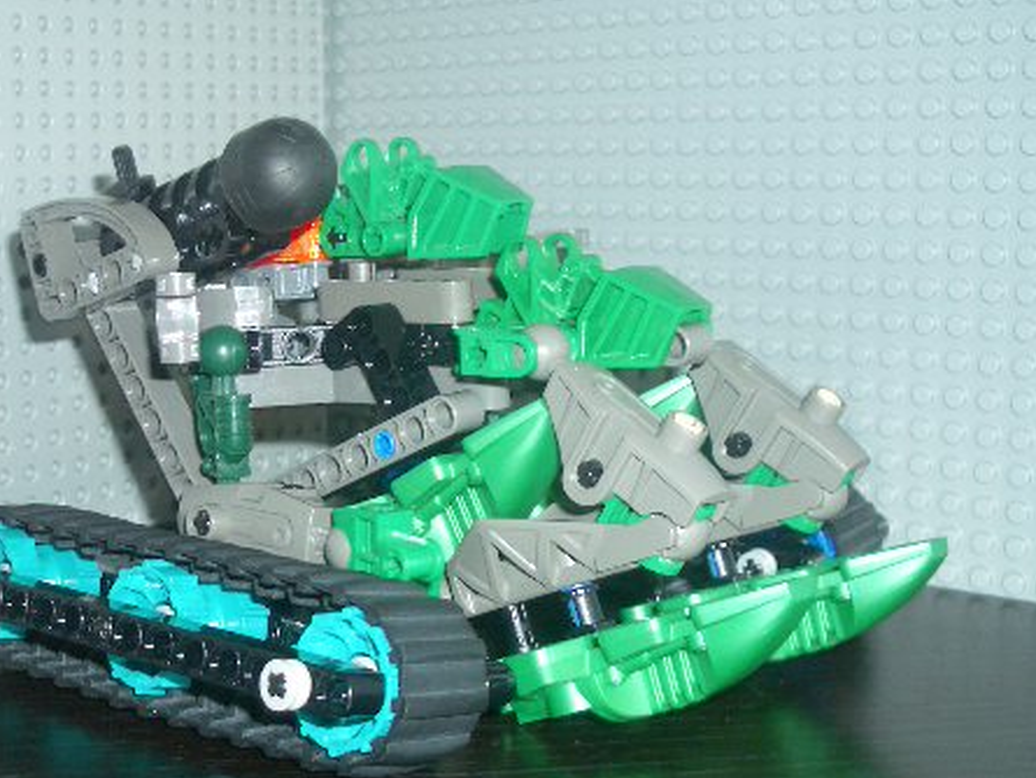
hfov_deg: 32.5
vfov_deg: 24.8
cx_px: 389
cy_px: 426
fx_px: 1766
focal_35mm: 59
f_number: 2.8
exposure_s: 1/60
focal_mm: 6.8
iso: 100
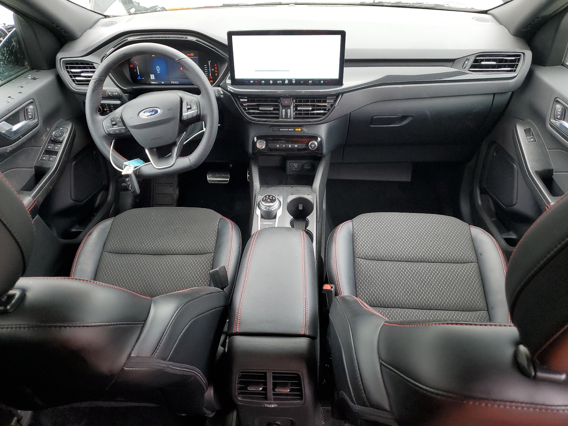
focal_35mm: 26
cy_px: 213
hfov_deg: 67.3
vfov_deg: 53.1
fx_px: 427
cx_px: 284
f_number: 1.5
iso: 92
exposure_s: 1/120
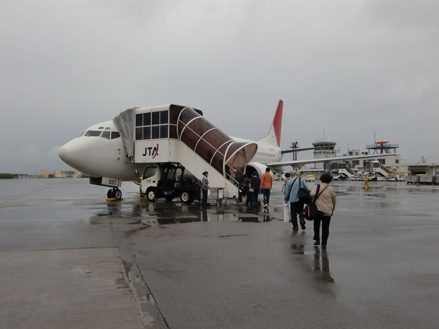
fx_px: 418
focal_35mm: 33
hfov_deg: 55.4
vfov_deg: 42.9
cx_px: 220
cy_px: 164
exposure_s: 1/160
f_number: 2.7
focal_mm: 5.8
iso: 64
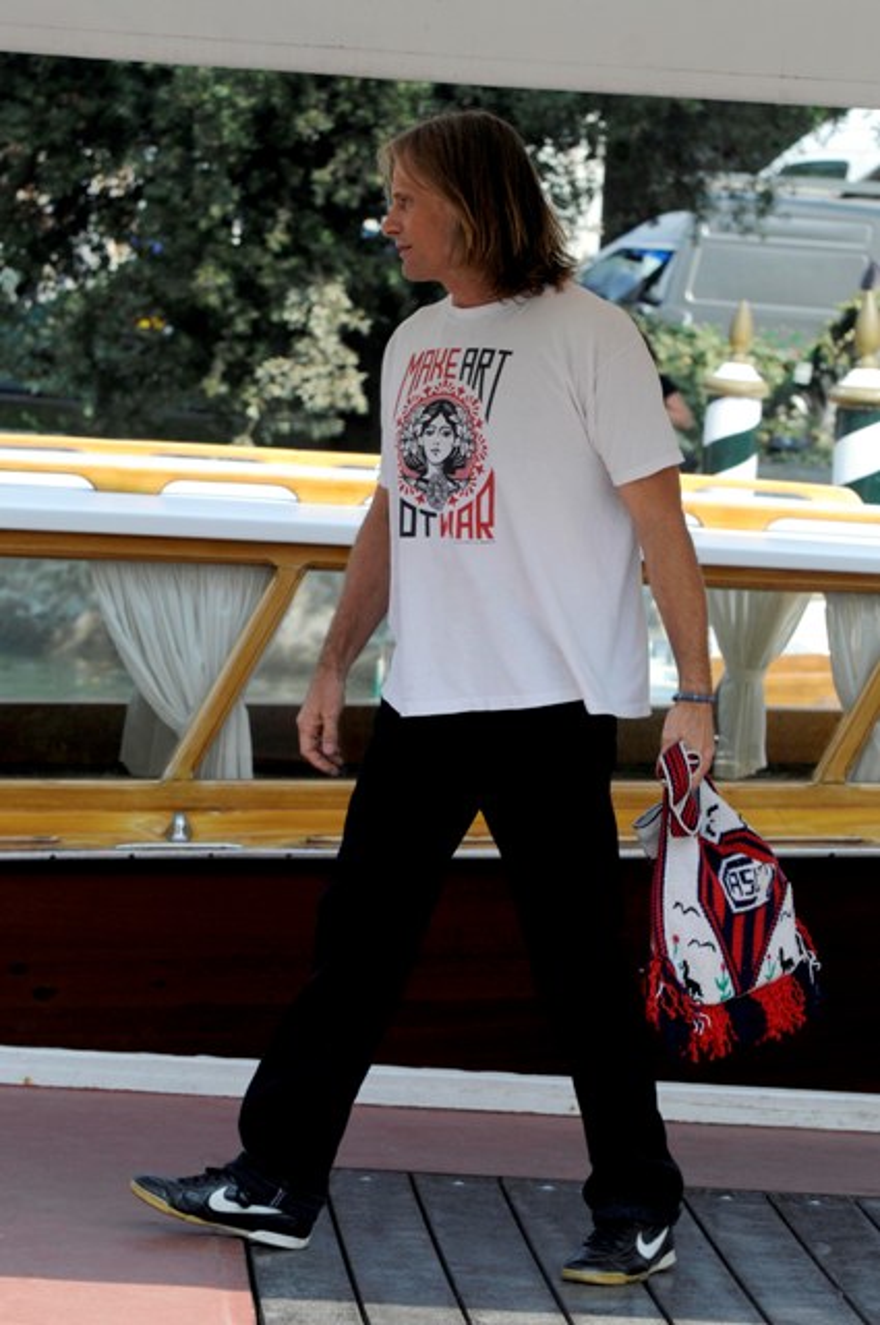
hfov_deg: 10.1
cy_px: 662
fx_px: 4963
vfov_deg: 15.2
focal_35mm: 135
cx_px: 440
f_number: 7.1
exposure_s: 1/500
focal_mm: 90
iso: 250
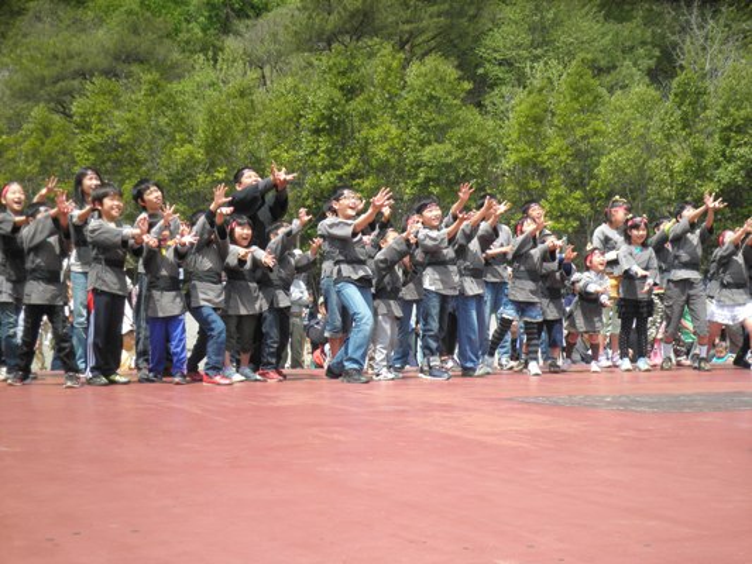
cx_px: 376
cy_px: 282
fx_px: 1304
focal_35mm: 60
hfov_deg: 32.2
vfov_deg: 24.4
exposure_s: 1/320
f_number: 3.9
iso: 64
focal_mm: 10.7
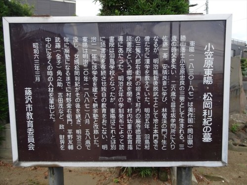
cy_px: 92
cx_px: 124
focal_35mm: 24
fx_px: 171
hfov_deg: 71.6
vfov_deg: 56.8
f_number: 3.5
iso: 80
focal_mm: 4.1
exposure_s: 1/400
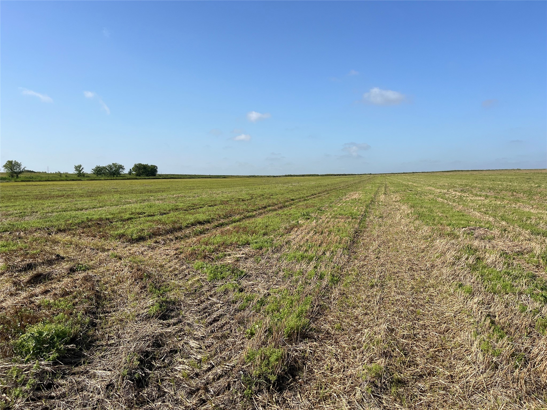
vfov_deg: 53.1
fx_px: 411
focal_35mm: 26
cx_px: 274
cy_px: 205
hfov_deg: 67.3
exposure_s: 1/4149
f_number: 1.6
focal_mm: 5.1
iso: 50
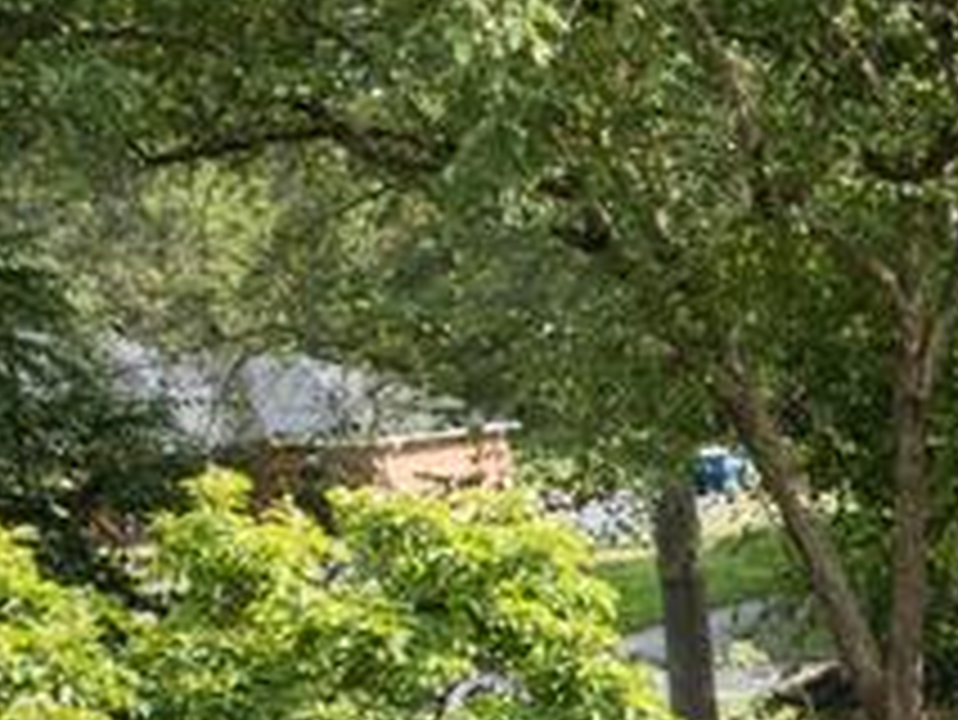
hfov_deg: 13.2
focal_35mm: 115
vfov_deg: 12.1
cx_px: 2247
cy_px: 1206
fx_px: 3184
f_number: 2.8
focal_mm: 12.29
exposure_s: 1/1250
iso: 150
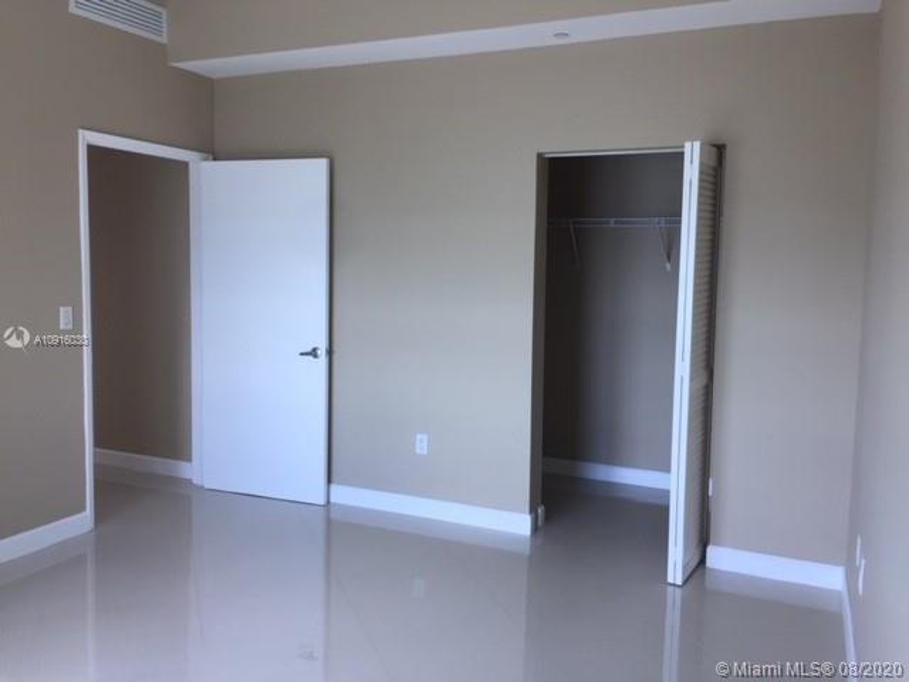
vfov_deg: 48.2
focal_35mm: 29
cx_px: 454
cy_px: 341
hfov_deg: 61.7
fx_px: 762
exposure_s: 1/60
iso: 40
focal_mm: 4.15
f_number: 2.2
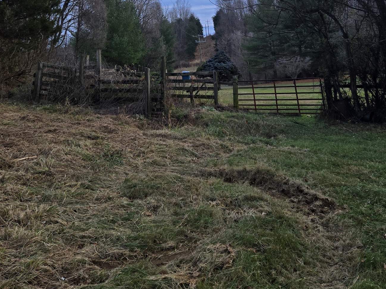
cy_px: 0
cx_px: 190
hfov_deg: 45.8
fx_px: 457
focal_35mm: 41
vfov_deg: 32.3
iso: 100
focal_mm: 5.4
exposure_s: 1/180
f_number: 1.8
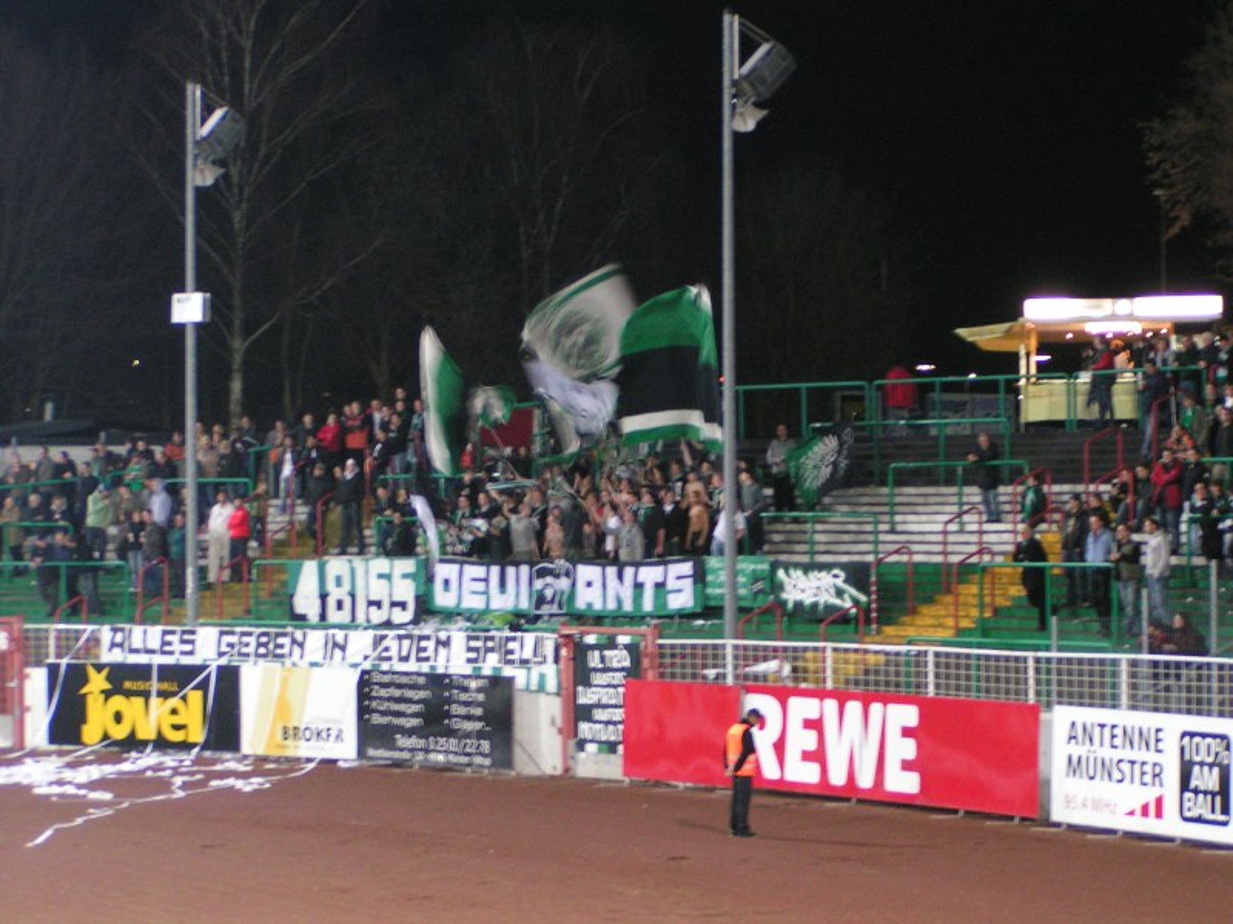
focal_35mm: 108
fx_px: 3847
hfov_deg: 18.2
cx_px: 616
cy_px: 462
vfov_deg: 13.7
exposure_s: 1/10
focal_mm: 16.6
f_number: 3.5
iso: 200
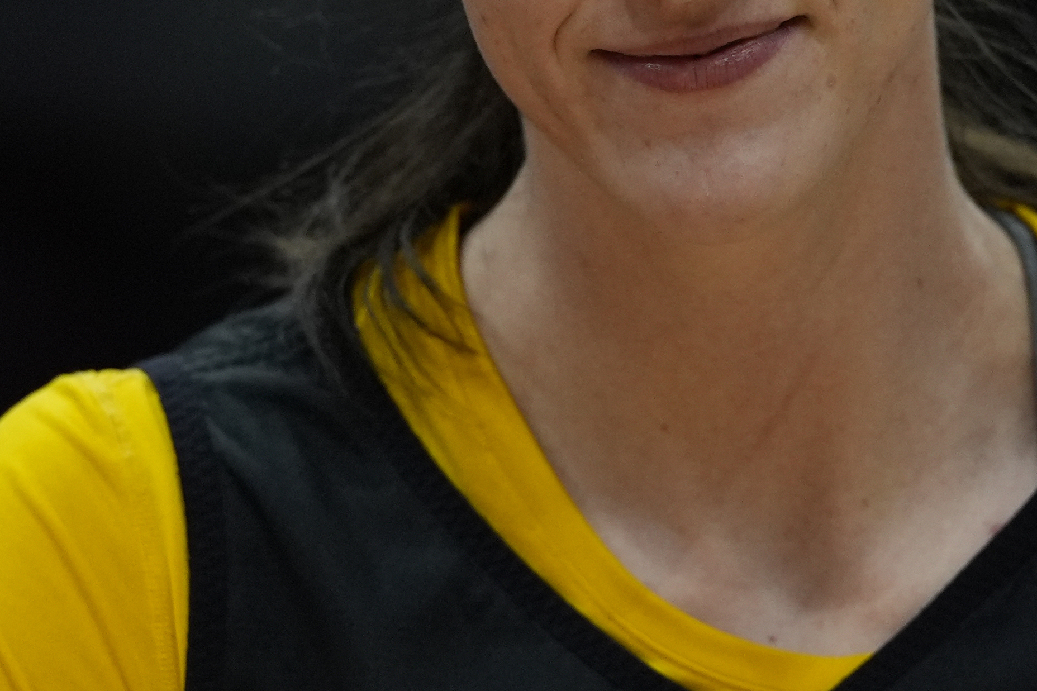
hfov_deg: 2.1
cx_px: 835
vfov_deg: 1.4
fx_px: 27937
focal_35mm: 970
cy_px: 393
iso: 2000
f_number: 2.8
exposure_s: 1/2000
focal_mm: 300
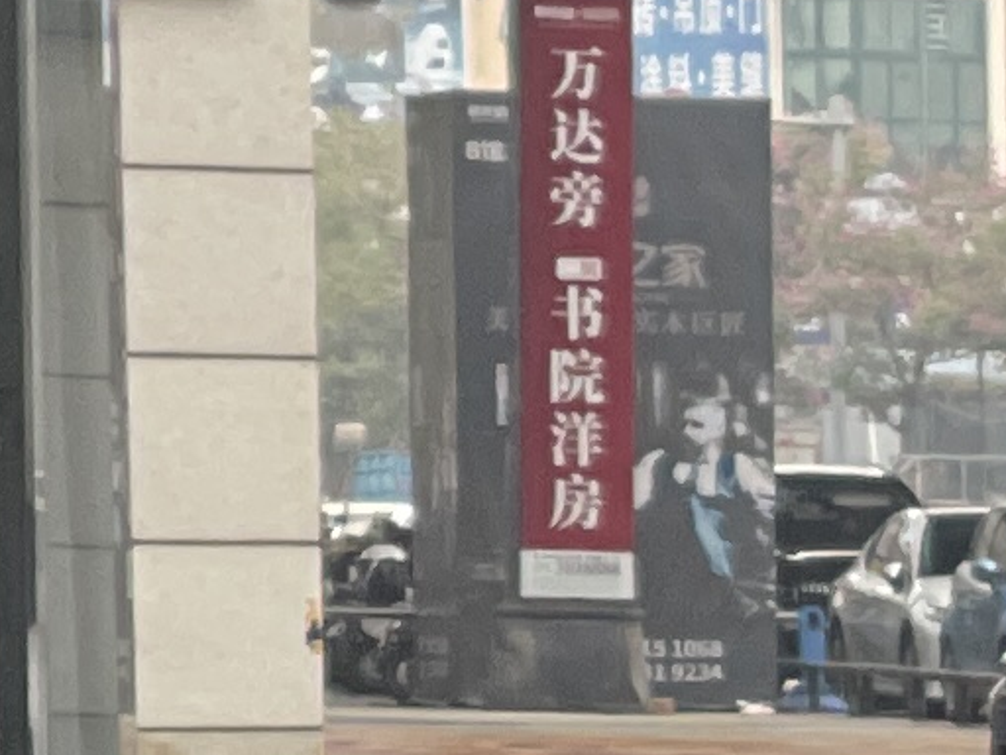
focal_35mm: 504
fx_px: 14647
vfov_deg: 2.9
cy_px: 1469
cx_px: 3884
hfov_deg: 3.7
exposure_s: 1/121
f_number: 2.2
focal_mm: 7.5
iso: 80
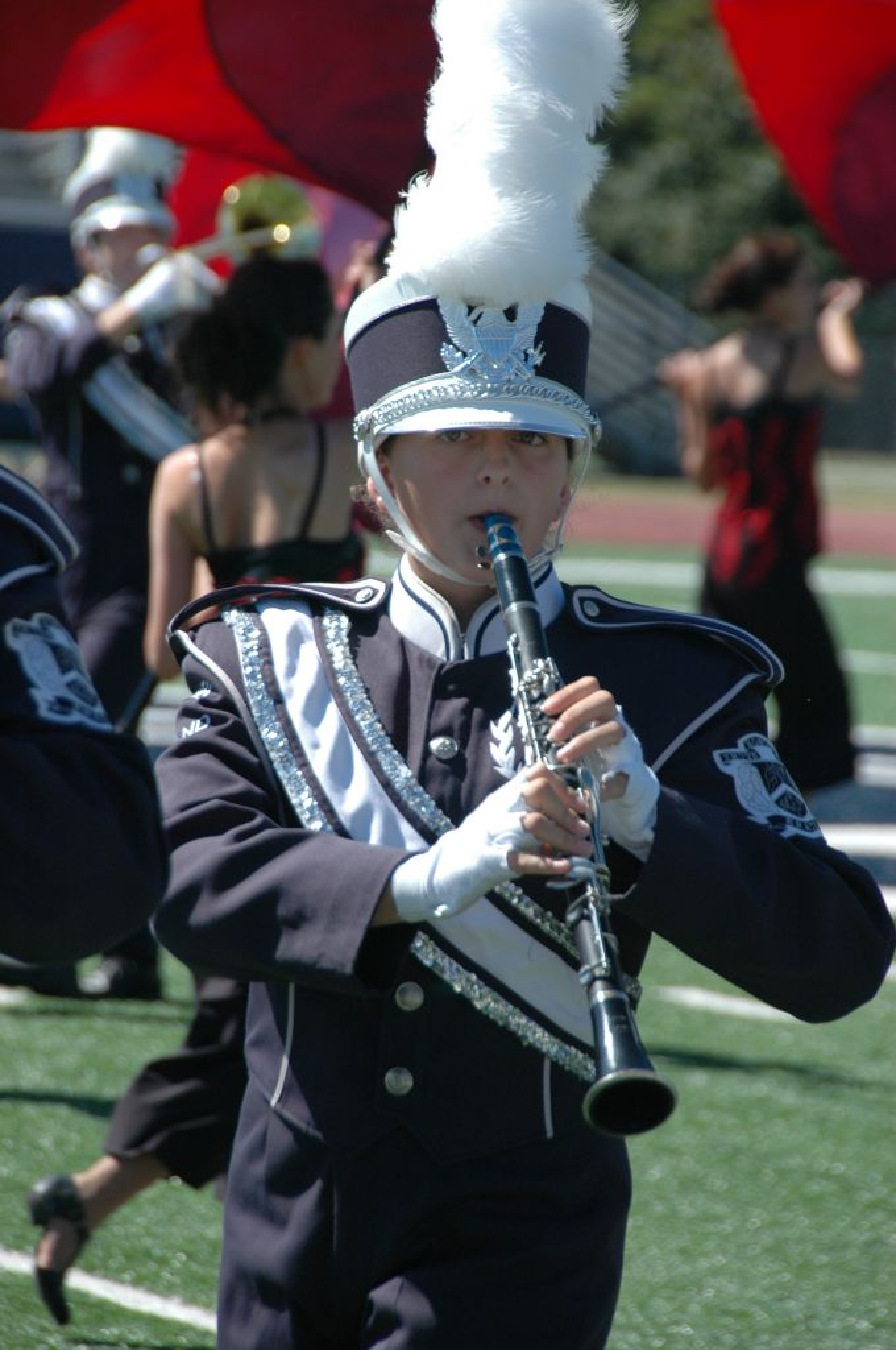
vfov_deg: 6.9
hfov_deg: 4.6
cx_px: 448
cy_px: 675
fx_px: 11230
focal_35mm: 300
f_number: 6.3
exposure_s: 1/640
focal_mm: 200
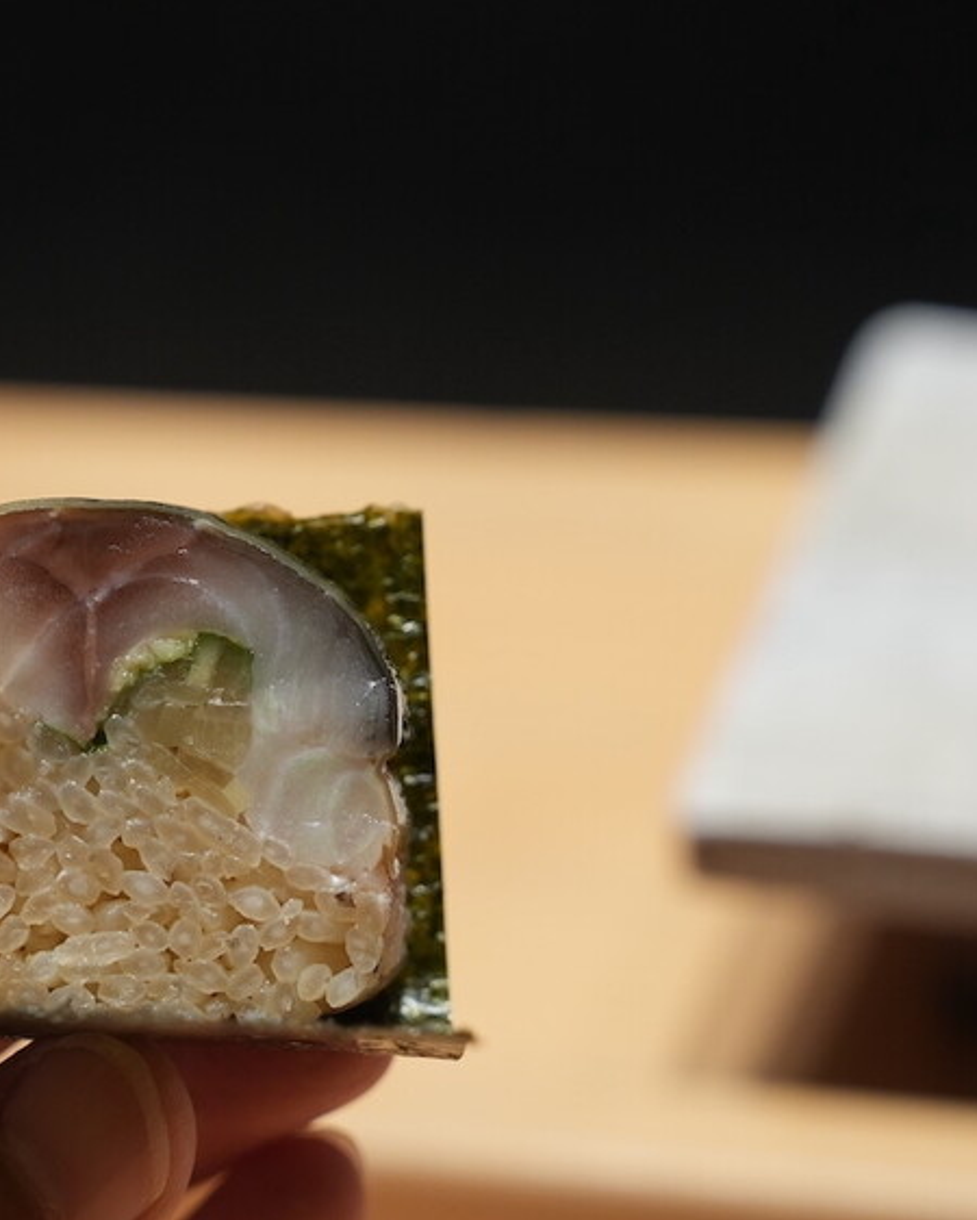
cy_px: 608
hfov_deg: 10.3
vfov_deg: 12.9
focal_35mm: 149
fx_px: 5383
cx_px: 106
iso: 800
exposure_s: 1/100
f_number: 4.5
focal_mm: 70
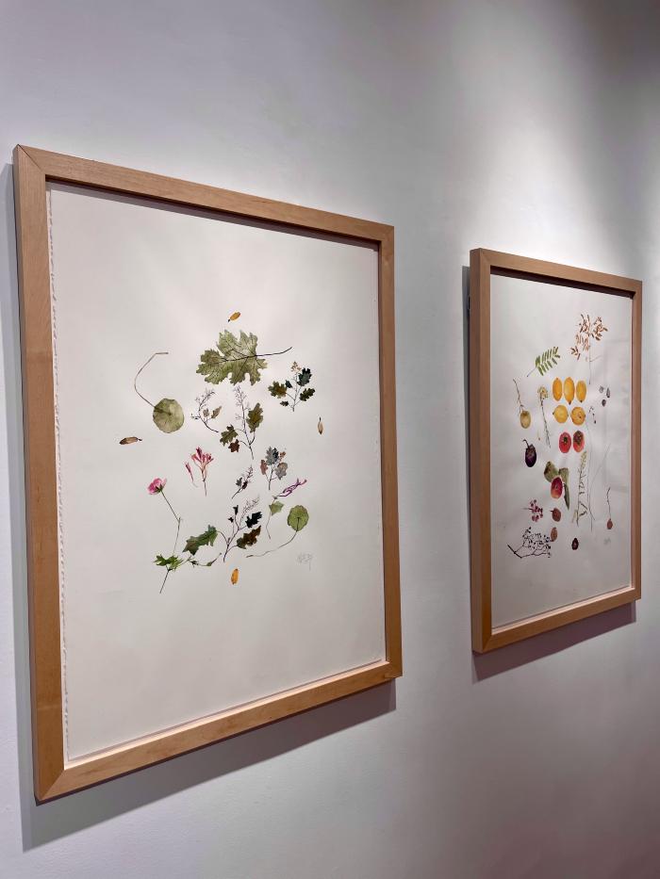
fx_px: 661
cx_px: 330
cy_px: 440
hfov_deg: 53.1
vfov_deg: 67.3
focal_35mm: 26
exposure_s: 1/120
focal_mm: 4.2
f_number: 1.6
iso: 50
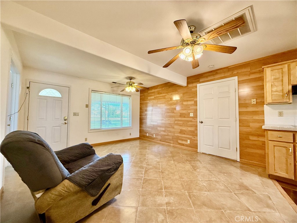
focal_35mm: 14
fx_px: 120
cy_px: 112
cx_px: 148
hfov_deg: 102.1
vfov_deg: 85.7
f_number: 2.2
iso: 250
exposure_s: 1/120
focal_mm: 2.22
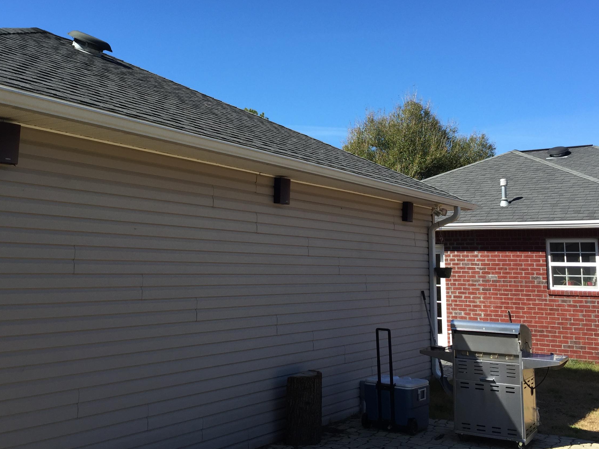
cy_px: 151
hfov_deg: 47.9
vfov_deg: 36.5
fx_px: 675
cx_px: 310
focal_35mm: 39
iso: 32
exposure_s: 1/1068
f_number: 2.2
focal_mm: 4.15
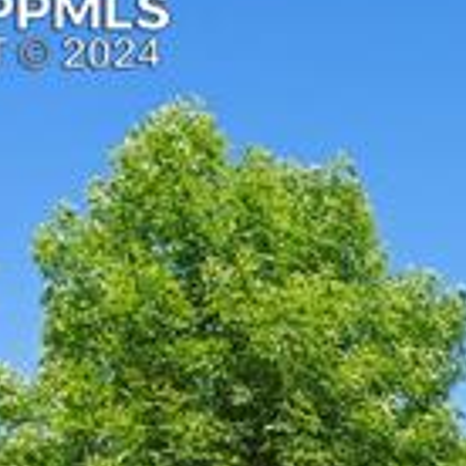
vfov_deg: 22.9
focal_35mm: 63
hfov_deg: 20.1
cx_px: 827
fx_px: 960
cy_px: 672
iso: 800
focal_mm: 16
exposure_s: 1/1250
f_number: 7.1
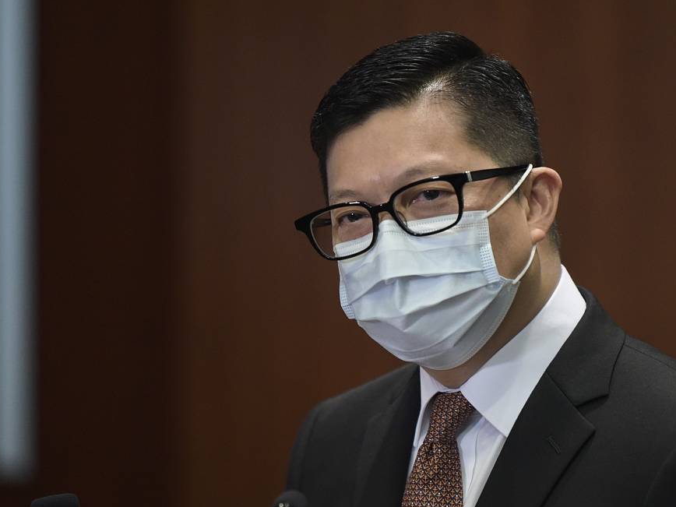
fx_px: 4433
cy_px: 252
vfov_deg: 6.5
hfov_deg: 8.7
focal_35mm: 227
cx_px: 355
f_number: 2.8
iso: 2500
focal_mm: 200
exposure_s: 1/125
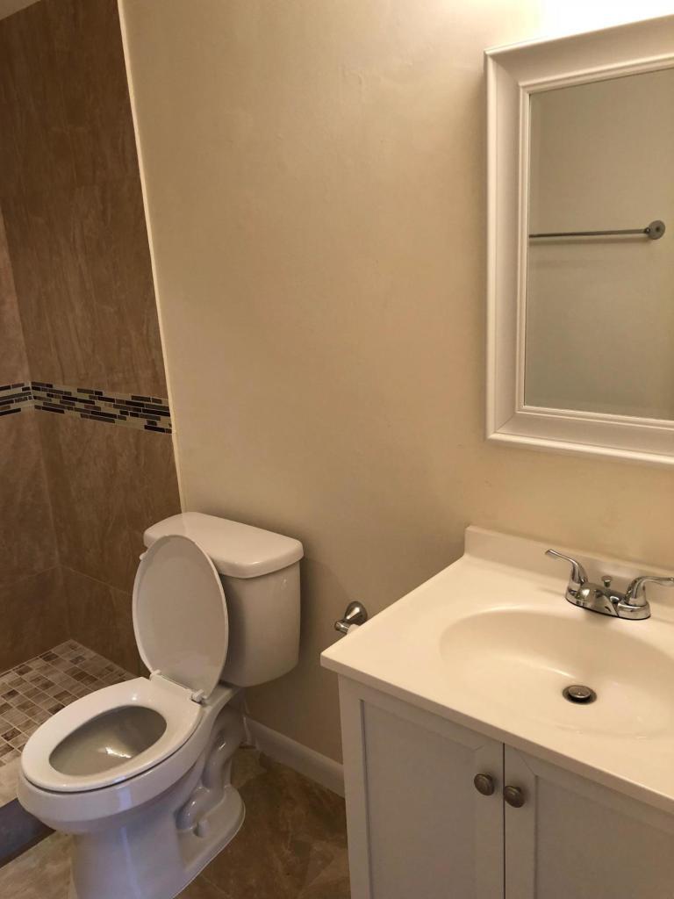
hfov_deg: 49.7
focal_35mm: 28
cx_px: 337
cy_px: 450
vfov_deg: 63.4
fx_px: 727
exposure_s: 1/30
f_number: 1.8
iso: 40
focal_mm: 4
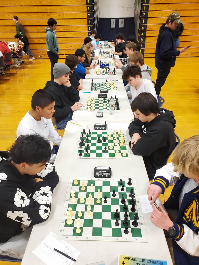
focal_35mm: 26
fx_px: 199
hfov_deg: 53.1
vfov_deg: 67.3
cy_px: 132
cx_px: 100
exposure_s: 1/40
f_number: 2.4
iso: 250
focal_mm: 4.3
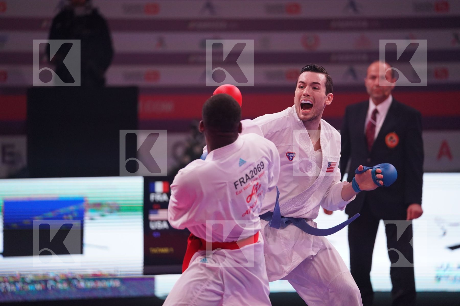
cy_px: 153
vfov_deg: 7.7
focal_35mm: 179
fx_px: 2287
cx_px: 230
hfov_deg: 11.5
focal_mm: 179
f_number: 2.8
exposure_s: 1/1000
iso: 2500
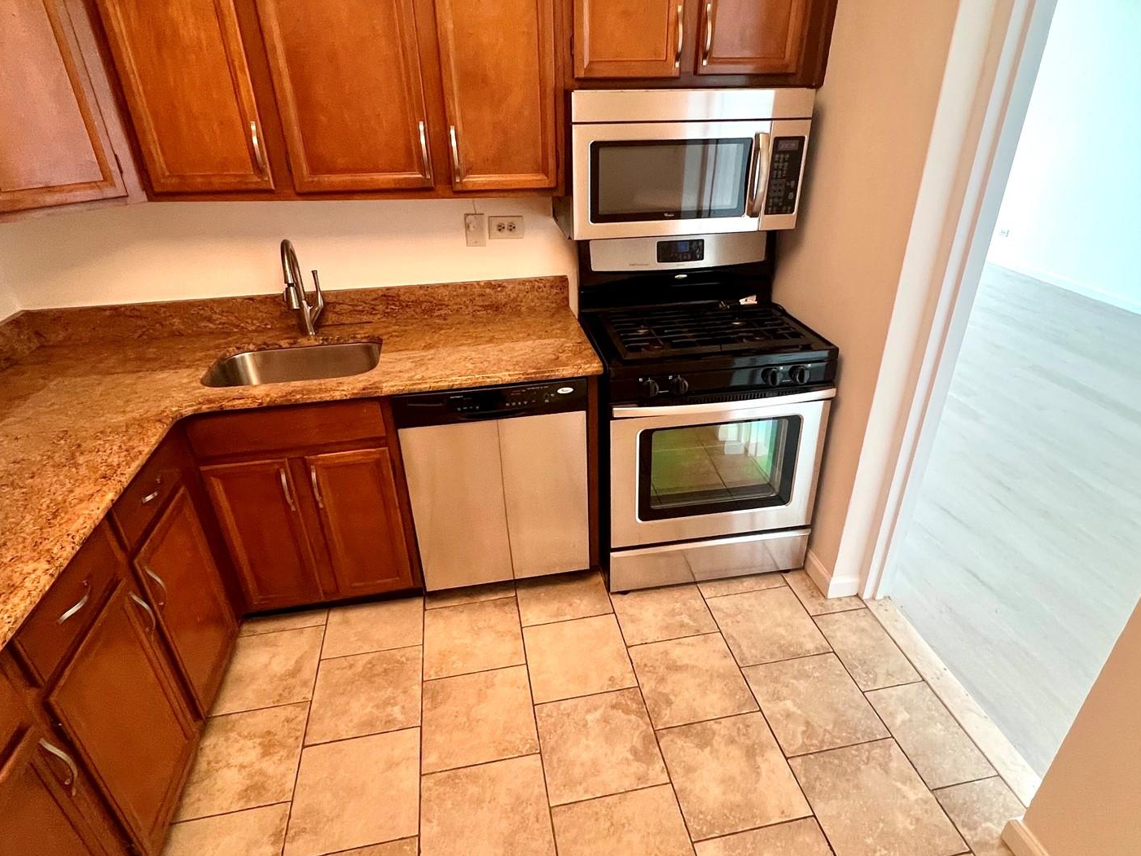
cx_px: 597
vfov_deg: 68.6
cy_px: 455
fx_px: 626
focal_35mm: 19
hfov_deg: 84.6
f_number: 1.8
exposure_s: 1/60
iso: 200
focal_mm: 1.57
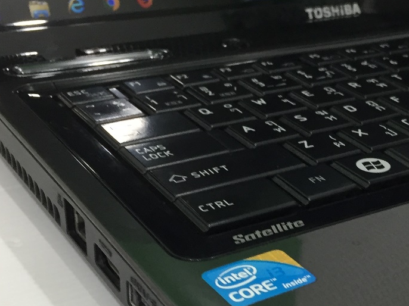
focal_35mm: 69
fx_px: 815
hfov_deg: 27.4
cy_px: 237
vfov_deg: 21.1
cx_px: 344
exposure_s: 1/33
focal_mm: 4.15
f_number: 2.2
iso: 100
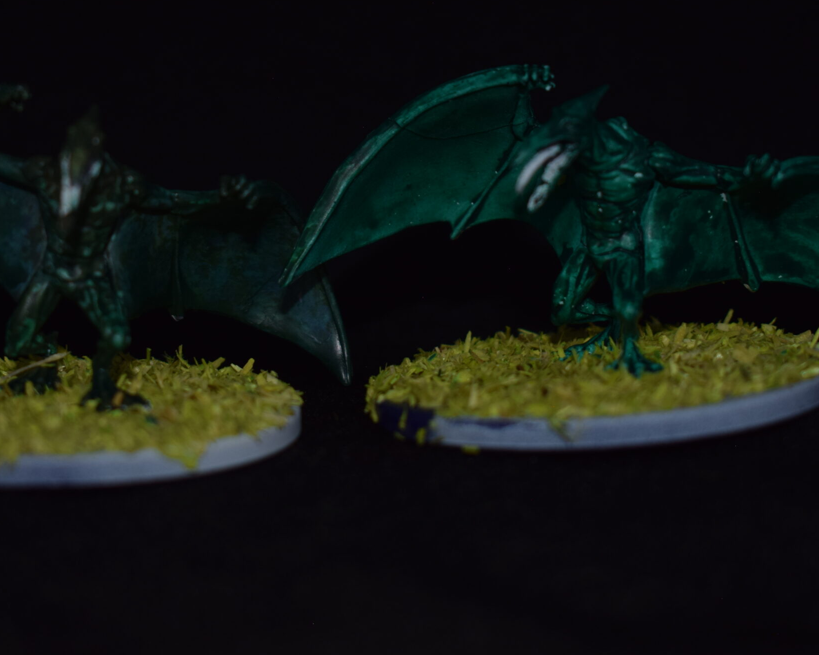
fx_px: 2133
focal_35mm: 88
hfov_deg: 21.7
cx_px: 355
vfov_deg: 17.4
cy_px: 232
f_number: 5
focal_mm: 40
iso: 200
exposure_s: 1/30
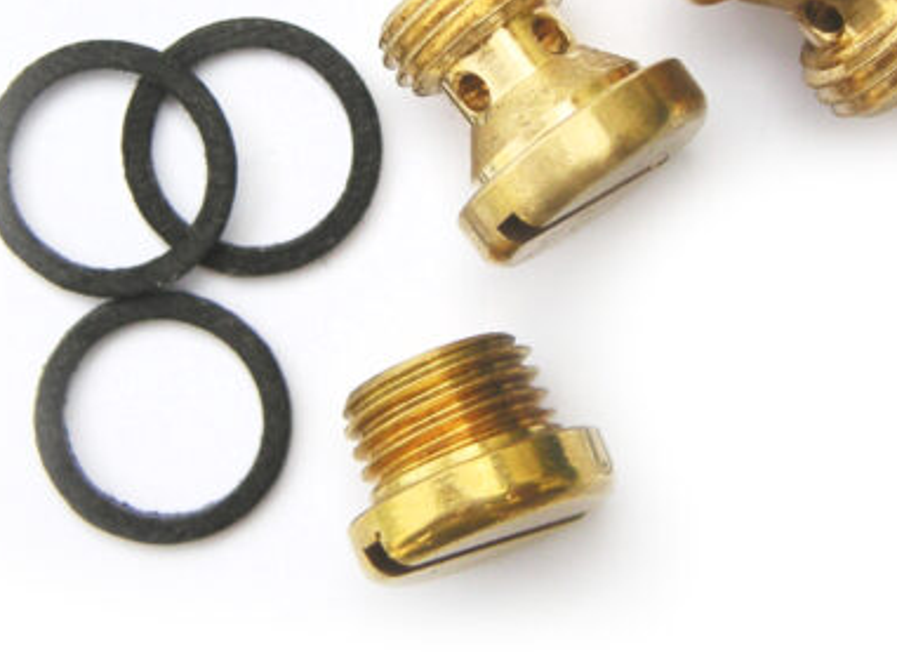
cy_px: 148
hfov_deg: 14.7
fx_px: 3469
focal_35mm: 134
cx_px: 506
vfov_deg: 11.0
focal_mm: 11.1
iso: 64
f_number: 3.5
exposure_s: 1/500
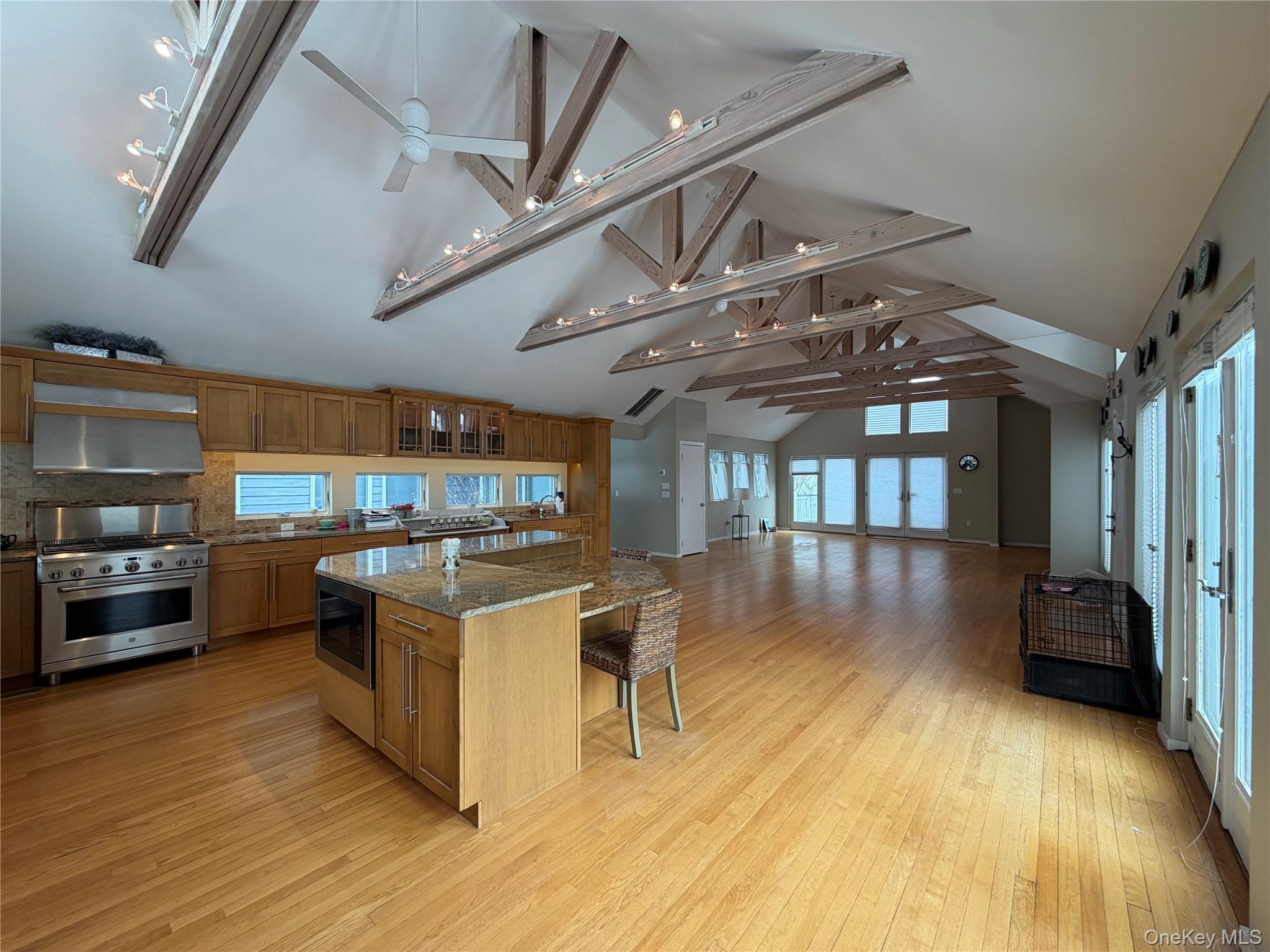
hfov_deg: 102.1
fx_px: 514
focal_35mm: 14
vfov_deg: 85.7
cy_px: 476
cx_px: 635
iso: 64
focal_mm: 2.22
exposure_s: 1/120
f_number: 2.2
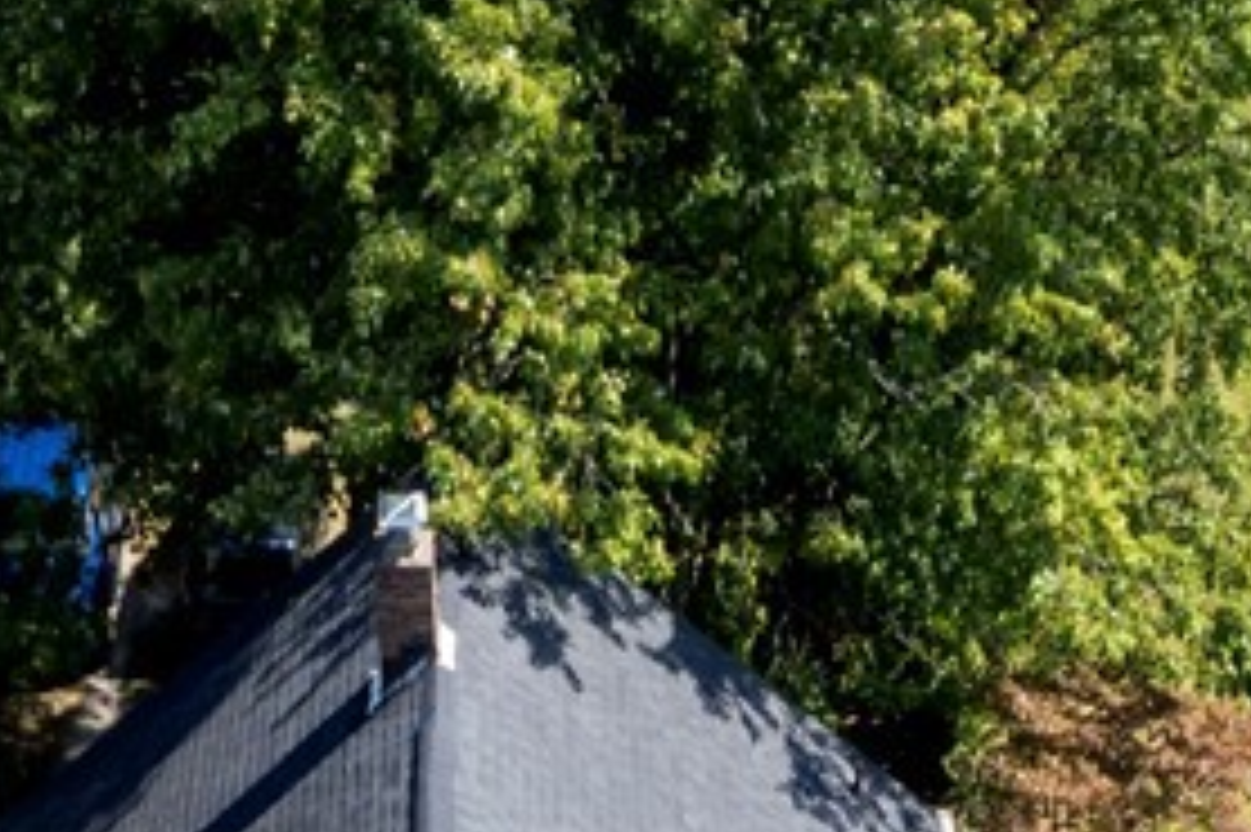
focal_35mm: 86
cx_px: 652
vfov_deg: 13.8
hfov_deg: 23.7
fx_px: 2987
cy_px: 1576
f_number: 2.8
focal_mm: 8.38
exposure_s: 1/730
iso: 100
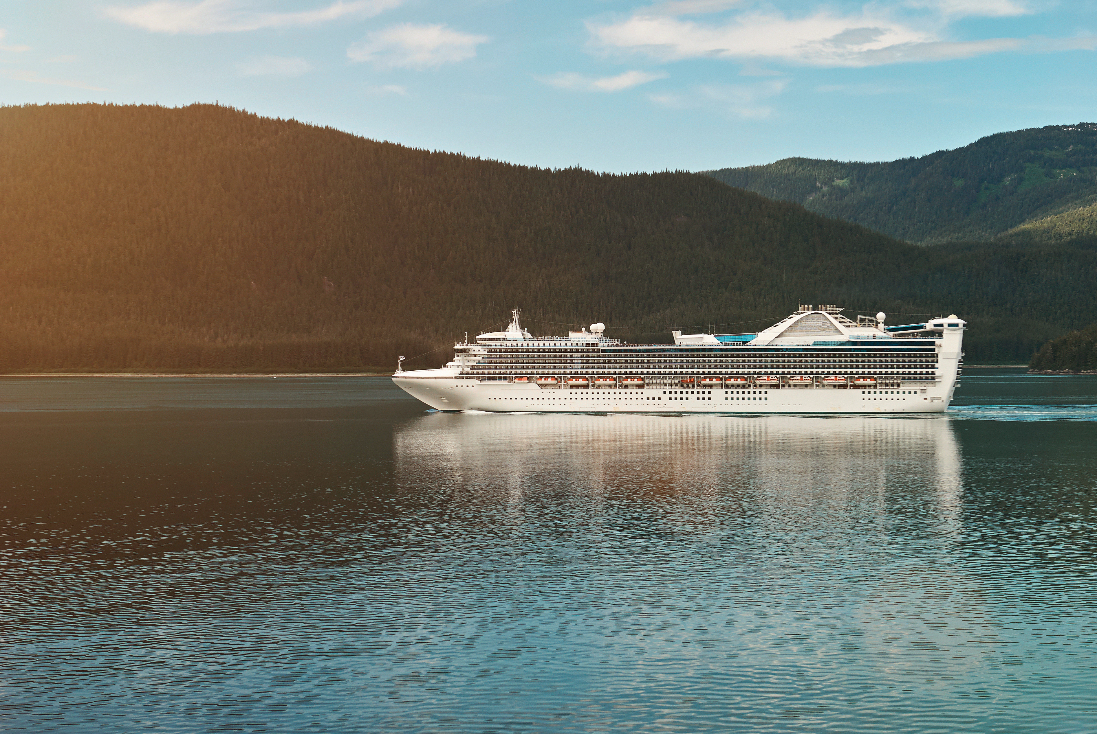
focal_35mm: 66
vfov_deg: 20.7
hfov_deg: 30.5
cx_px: 548
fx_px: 2014
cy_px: 367
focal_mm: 44
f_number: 4.5
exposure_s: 1/1250
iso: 200
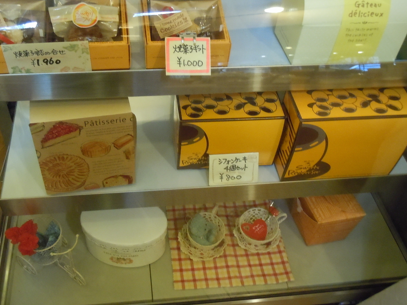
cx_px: 177
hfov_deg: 48.8
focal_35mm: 38
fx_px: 447
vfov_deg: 37.7
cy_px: 164
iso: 800
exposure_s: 1/25
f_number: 4
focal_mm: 5.9
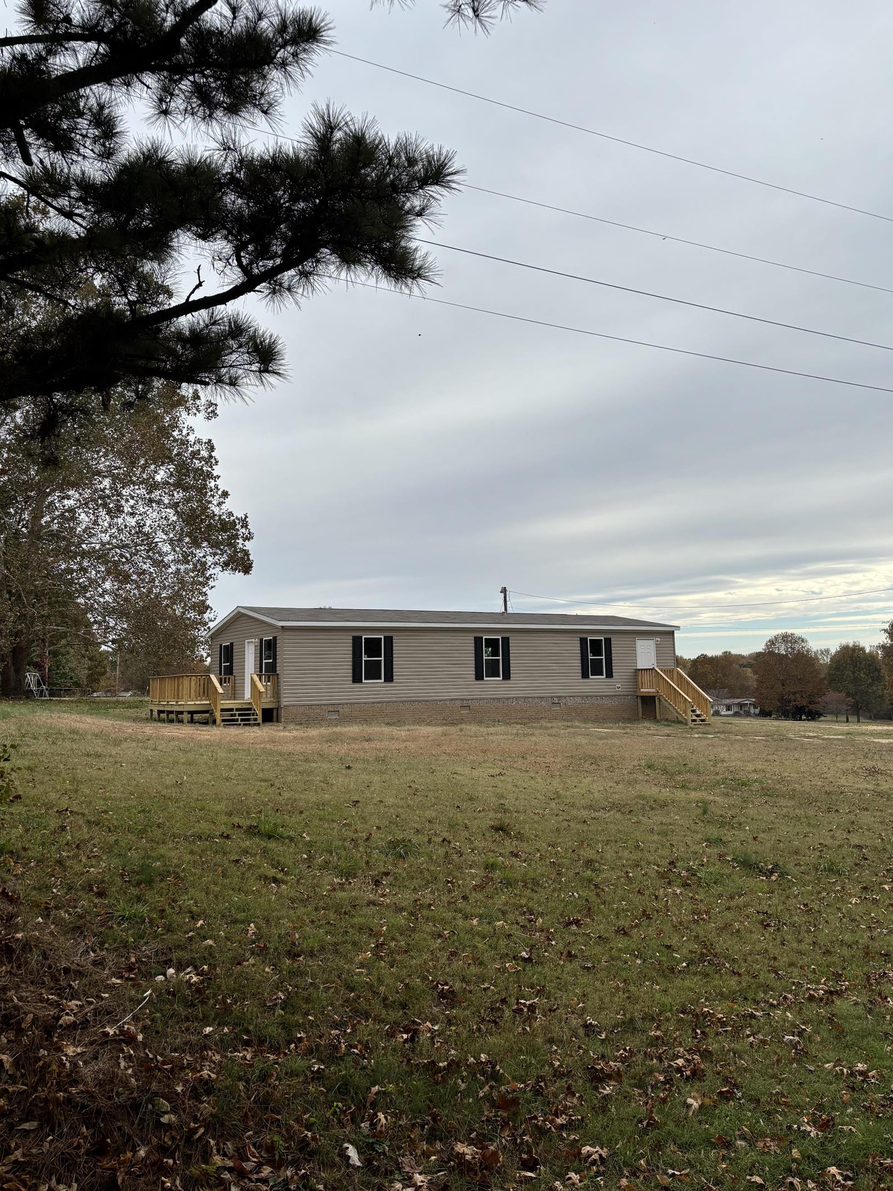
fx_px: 963
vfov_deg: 63.4
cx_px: 467
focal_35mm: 28
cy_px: 566
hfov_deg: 49.7
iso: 50
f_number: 1.6
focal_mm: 5.96
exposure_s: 1/2342
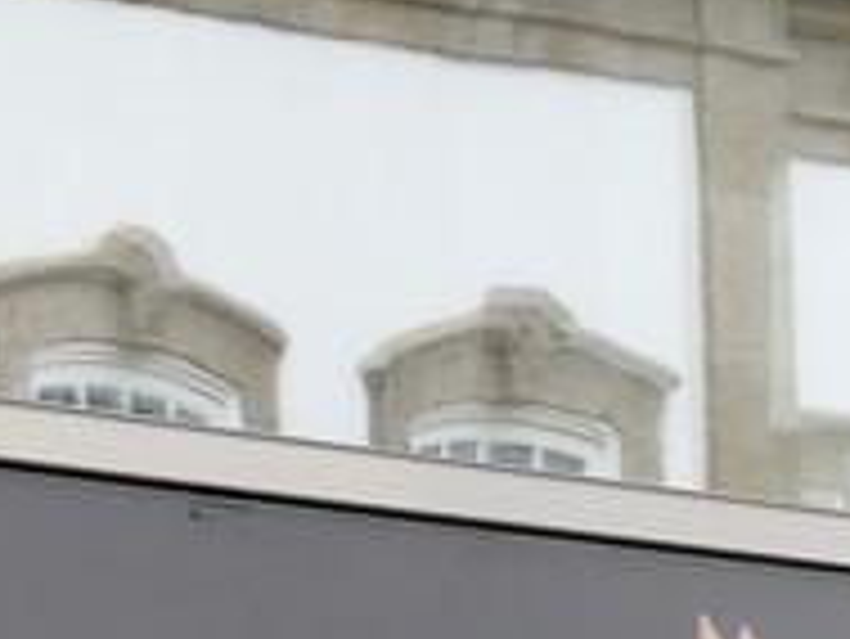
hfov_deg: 3.9
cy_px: -14
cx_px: -2546
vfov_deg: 3.2
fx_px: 11597
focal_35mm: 472
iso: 400
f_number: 5
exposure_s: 1/160
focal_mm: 58
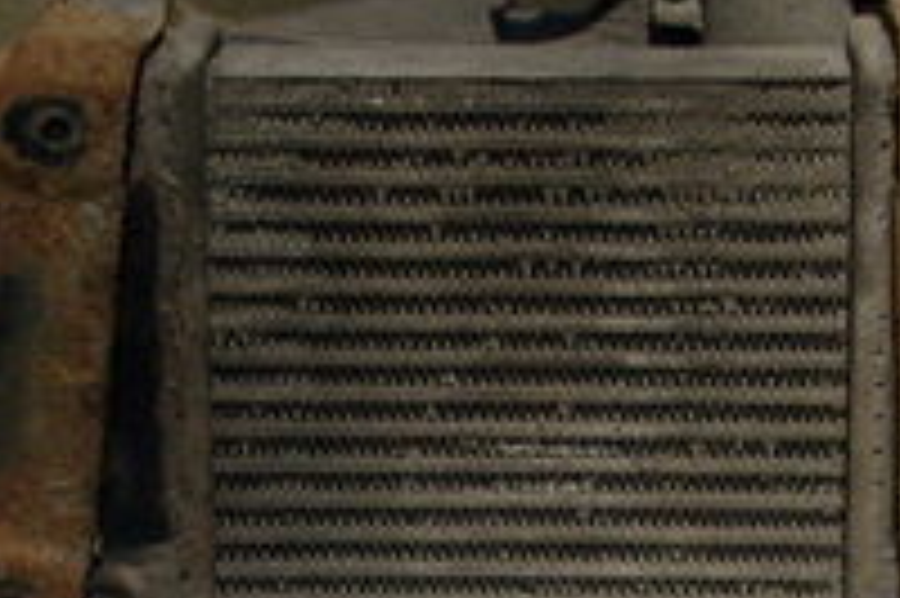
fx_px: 4321
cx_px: 500
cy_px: 778
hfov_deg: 11.9
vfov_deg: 7.8
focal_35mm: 173
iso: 80
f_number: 8.4
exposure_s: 1/250
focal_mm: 8.7
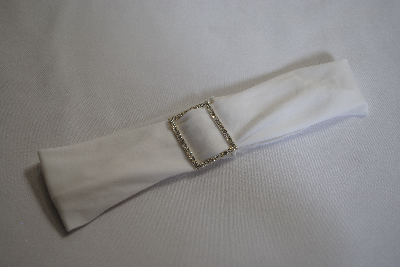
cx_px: 200
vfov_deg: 29.9
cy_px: 134
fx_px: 501
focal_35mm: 45
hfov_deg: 43.6
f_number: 4.5
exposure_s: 1/60
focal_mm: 30
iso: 400
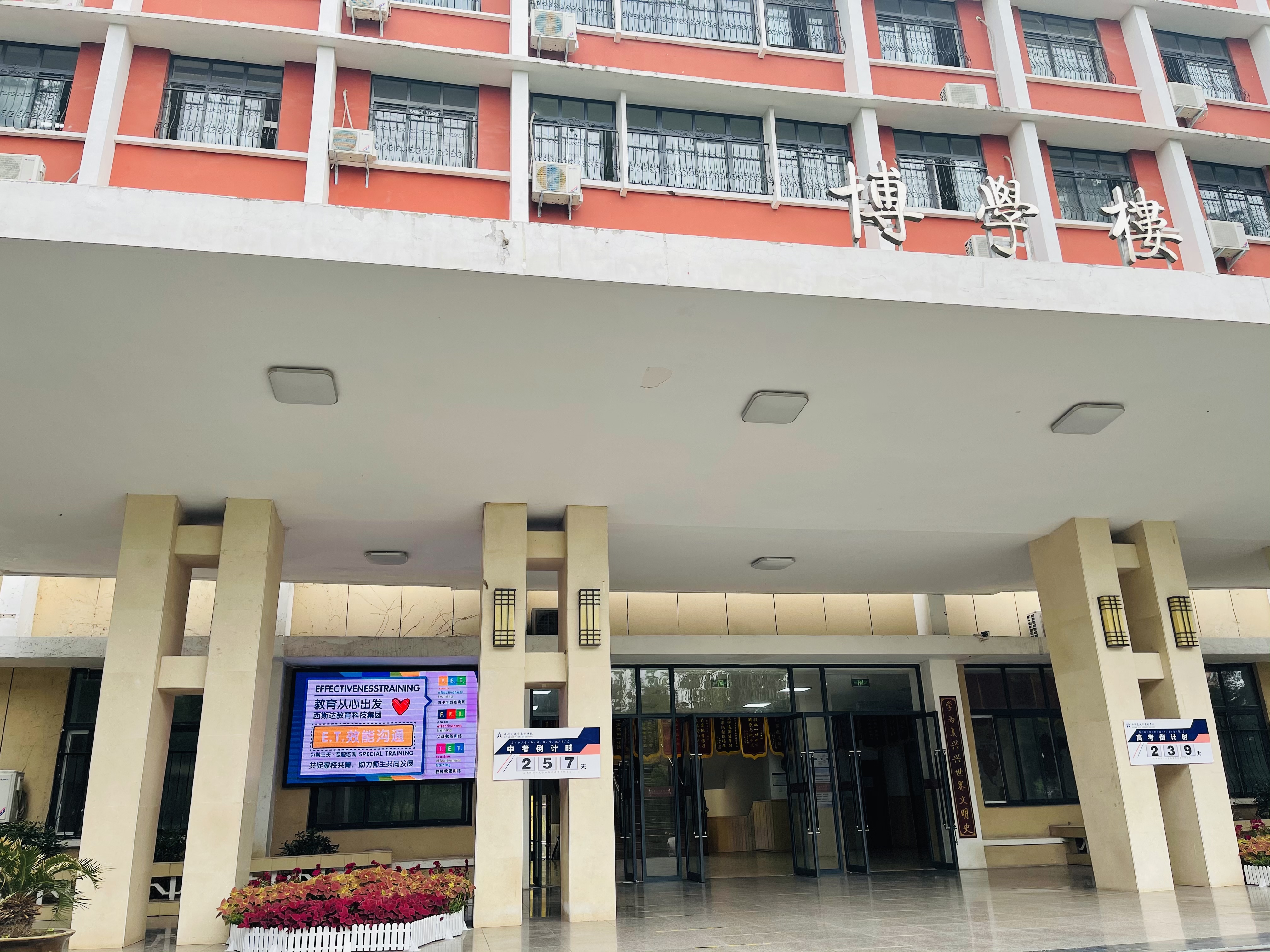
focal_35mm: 26
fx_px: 954
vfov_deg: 53.1
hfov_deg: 67.3
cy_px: 476
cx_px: 635
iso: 32
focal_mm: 5.1
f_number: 1.6
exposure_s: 1/631
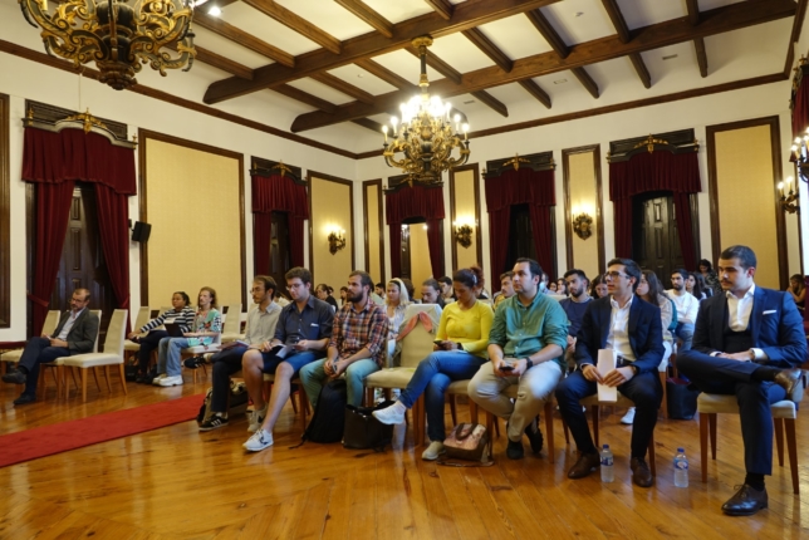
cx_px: 404
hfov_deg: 73.7
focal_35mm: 24
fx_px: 540
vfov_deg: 53.2
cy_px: 270
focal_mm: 8.8
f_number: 2.4
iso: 200
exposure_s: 1/30
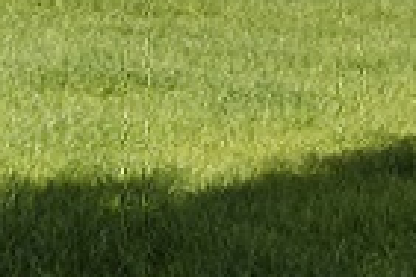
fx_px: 1826
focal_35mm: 158
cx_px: 642
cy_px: -376
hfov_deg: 12.3
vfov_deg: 8.1
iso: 160
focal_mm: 23
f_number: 13
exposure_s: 1/125
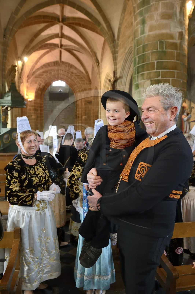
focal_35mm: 24
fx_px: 195
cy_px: 147
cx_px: 98
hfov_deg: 53.1
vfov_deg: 73.8
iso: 1600
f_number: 4
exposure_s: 1/30
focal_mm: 24
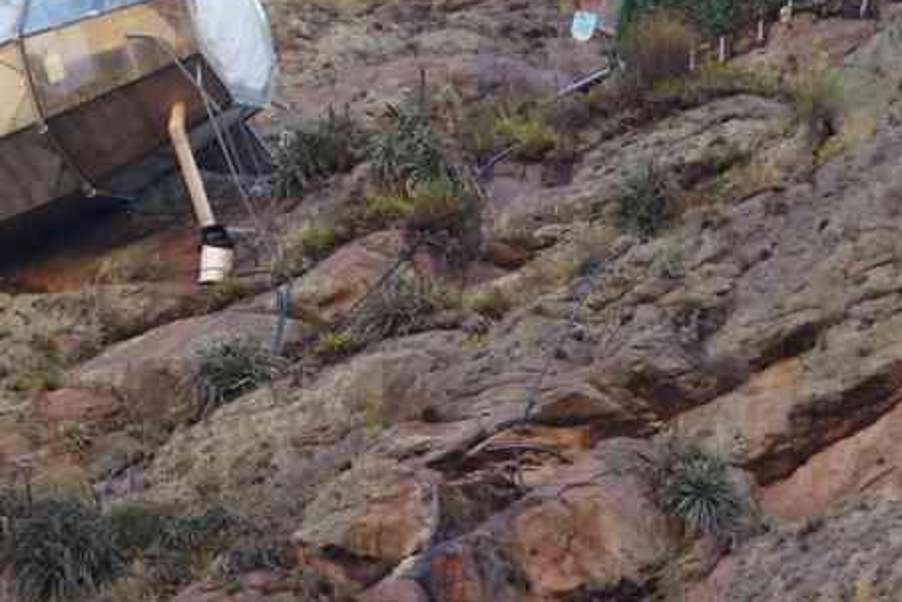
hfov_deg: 2.4
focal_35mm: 861
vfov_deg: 1.6
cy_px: 96
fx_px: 21571
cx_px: 214
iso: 3200
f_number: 8
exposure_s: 1/320
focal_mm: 260
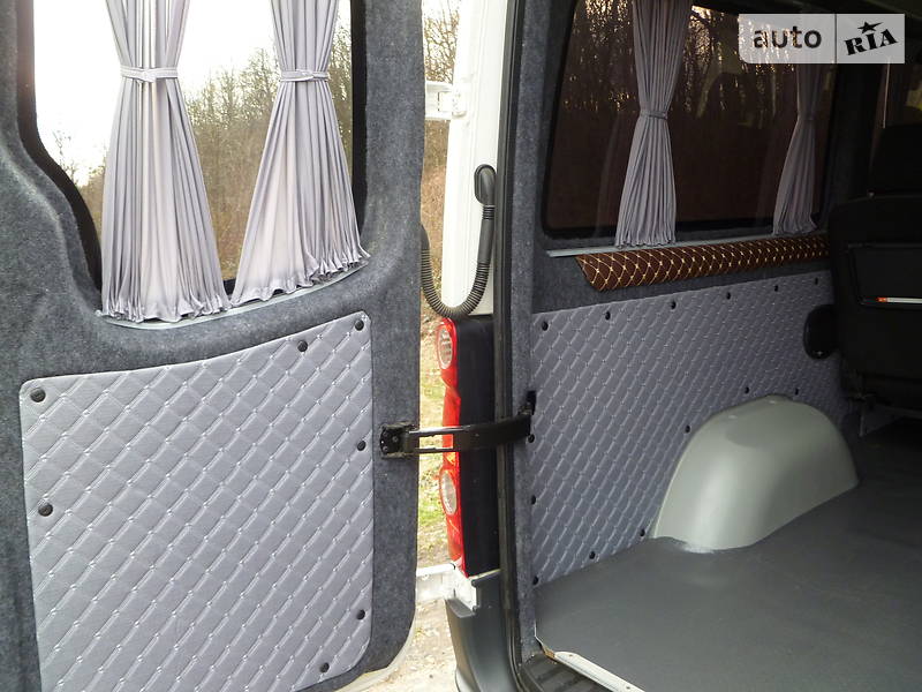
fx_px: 746
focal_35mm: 28
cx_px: 461
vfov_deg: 49.7
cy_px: 346
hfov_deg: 63.4
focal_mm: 5
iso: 160
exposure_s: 1/30
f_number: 3.3
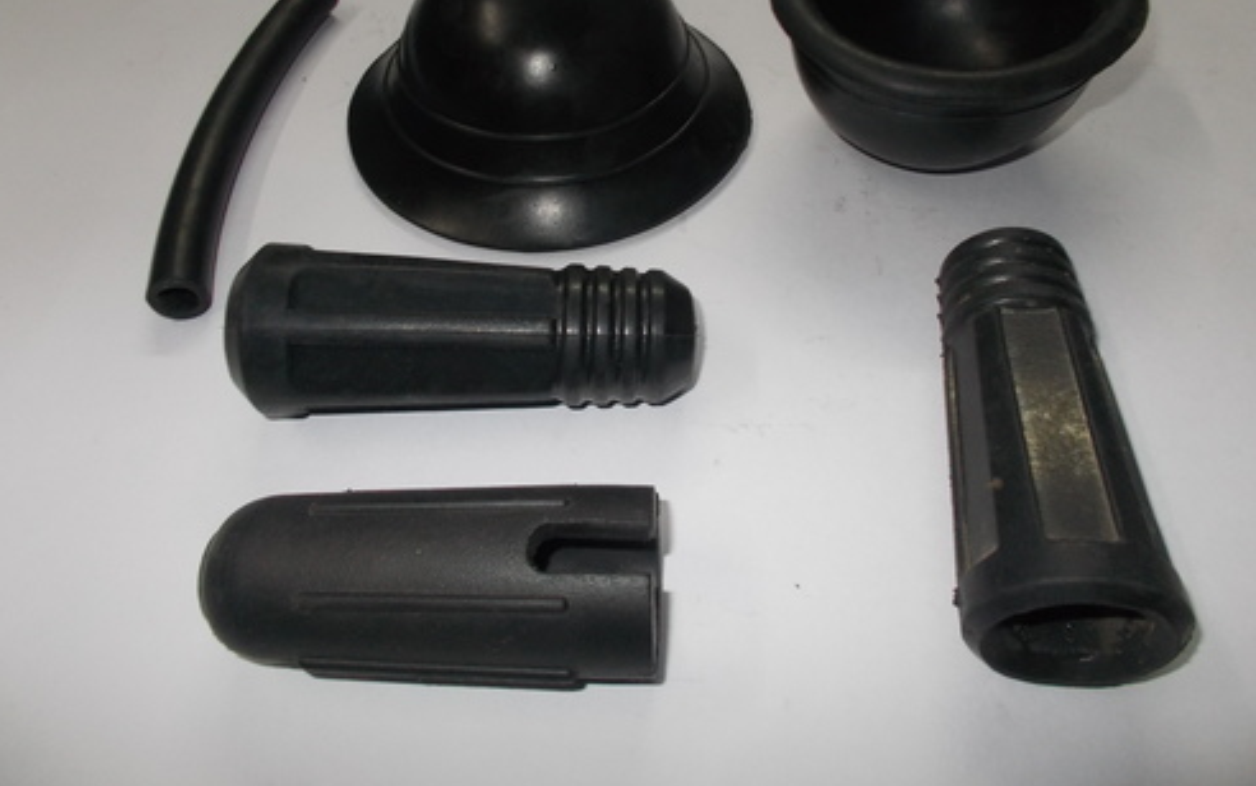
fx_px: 959
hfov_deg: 66.4
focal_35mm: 28
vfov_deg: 44.4
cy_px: 325
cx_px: 631
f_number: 3.2
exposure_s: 1/25
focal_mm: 4.6
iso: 200
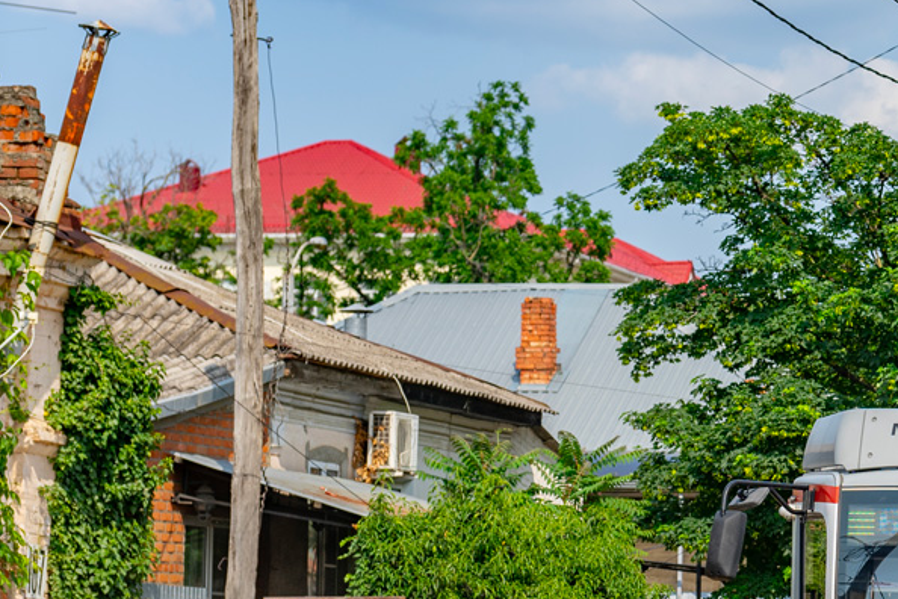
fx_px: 4564
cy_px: 397
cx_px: 1046
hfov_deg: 11.0
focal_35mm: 183
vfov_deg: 7.5
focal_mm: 75
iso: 100
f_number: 4.5
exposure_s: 1/800
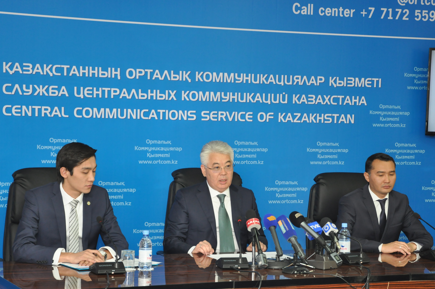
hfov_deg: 21.9
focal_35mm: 93
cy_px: 171
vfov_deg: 14.7
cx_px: 230
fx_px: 1122
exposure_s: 1/60
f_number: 5
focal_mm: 52
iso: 800
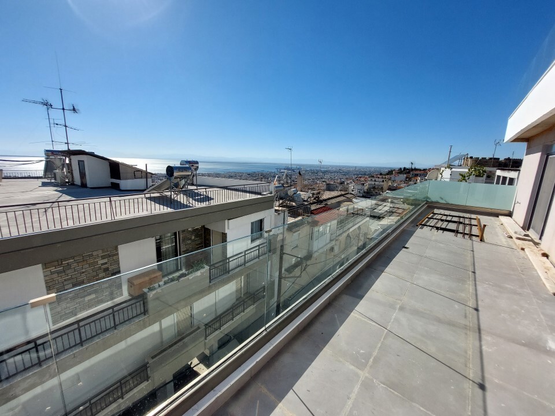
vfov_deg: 89.9
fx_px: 208
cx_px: 278
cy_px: 208
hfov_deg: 106.2
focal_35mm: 13
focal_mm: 1.74
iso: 50
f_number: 2.2
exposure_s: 1/2453
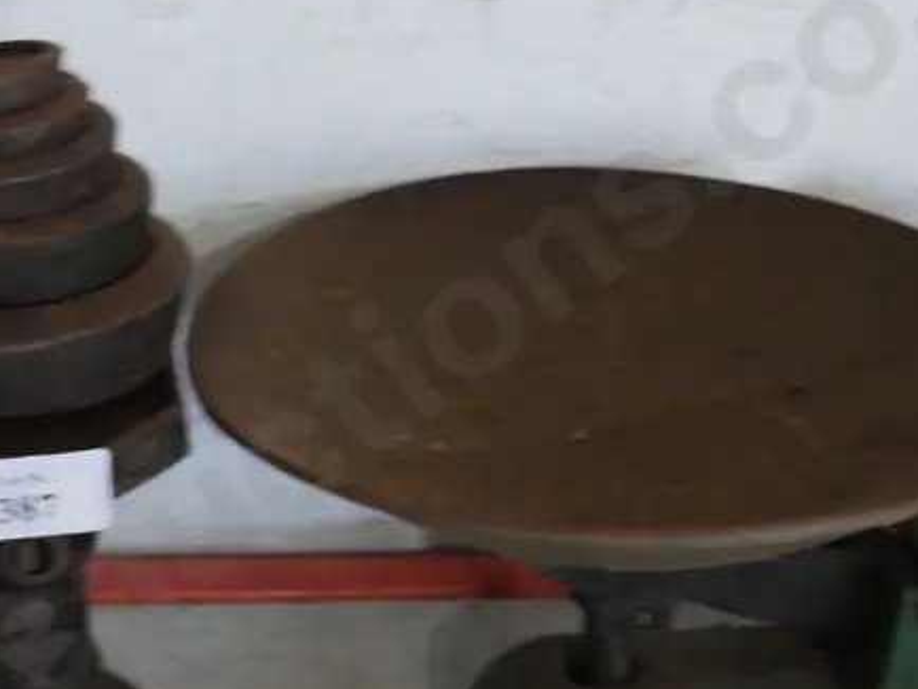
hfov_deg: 22.8
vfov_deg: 17.3
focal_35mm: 85
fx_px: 2255
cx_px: 220
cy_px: 515
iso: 2000
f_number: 4
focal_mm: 18
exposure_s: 1/60
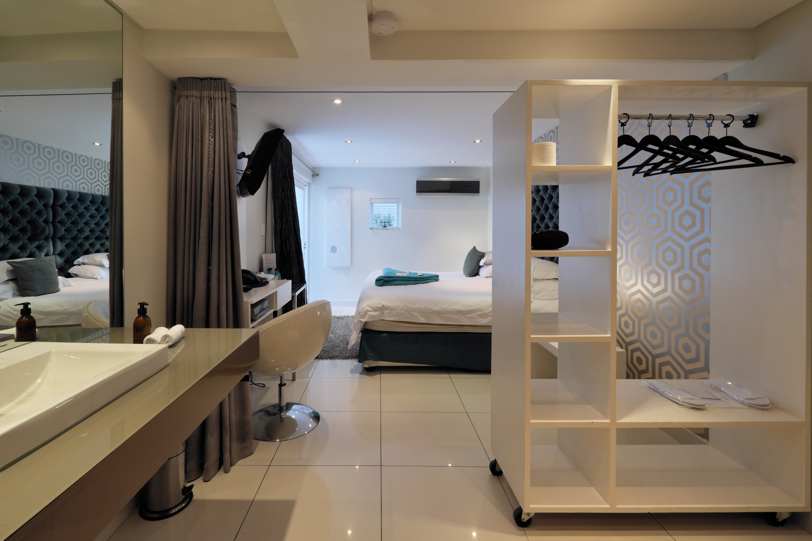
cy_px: 270
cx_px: 406
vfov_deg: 77.3
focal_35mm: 15
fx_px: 338
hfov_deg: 100.4
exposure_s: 1/14
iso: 800
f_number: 10
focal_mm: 10
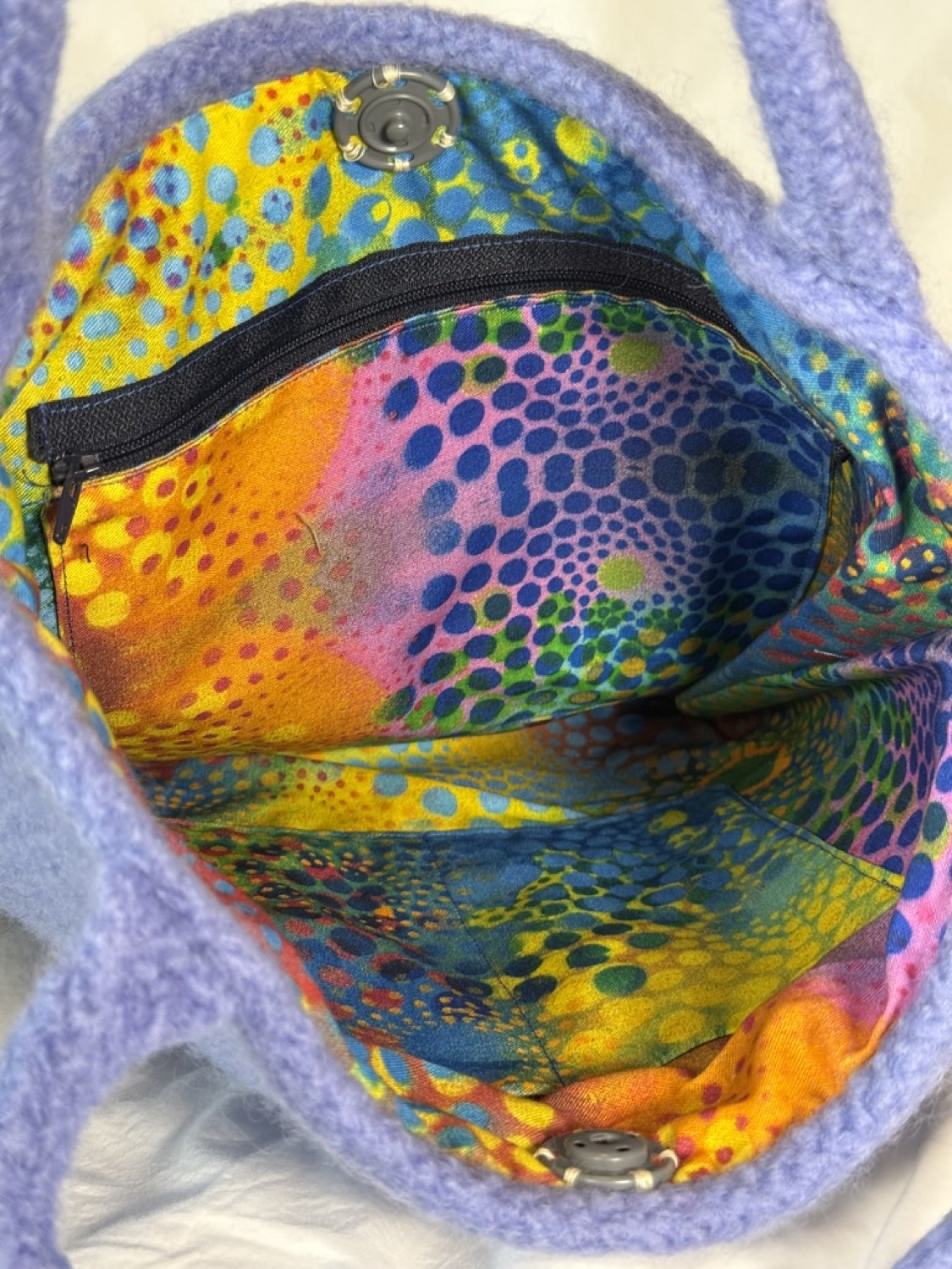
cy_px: 634
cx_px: 476
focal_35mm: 48
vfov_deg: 39.7
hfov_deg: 30.3
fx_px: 1760
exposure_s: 1/60
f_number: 1.78
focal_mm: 6.76
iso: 160
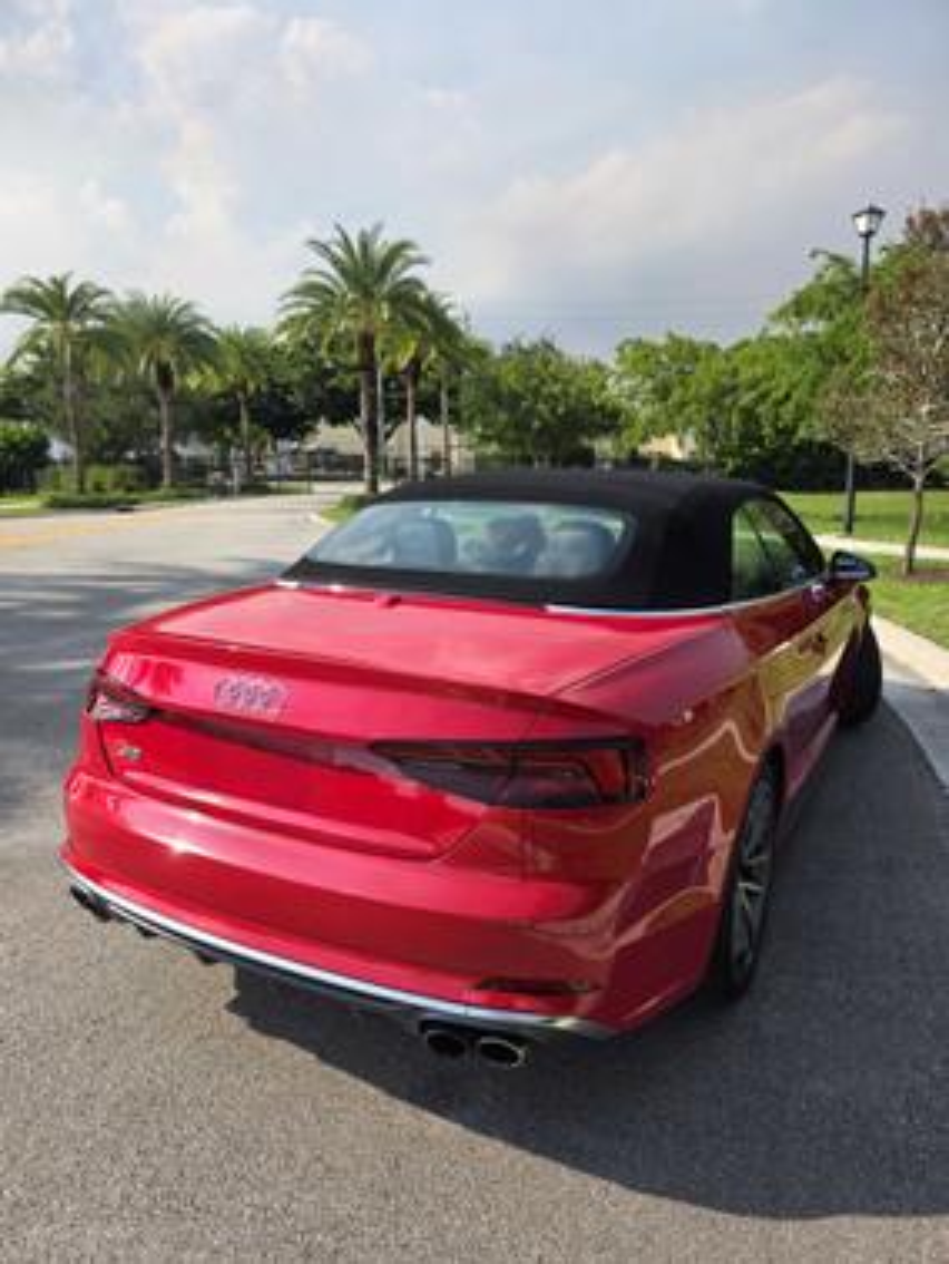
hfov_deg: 58.9
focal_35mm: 23
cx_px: 474
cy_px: 632
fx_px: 840
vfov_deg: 73.9
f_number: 1.7
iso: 80
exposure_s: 1/3333
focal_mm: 6.3
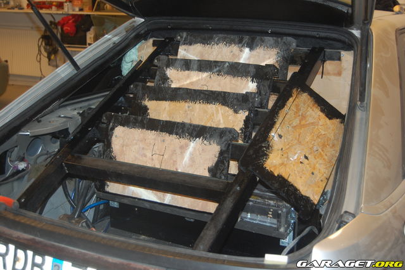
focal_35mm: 51
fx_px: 573
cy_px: 135
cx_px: 202
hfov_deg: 38.9
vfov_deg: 26.5
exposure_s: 1/60
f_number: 4.5
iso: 400
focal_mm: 34
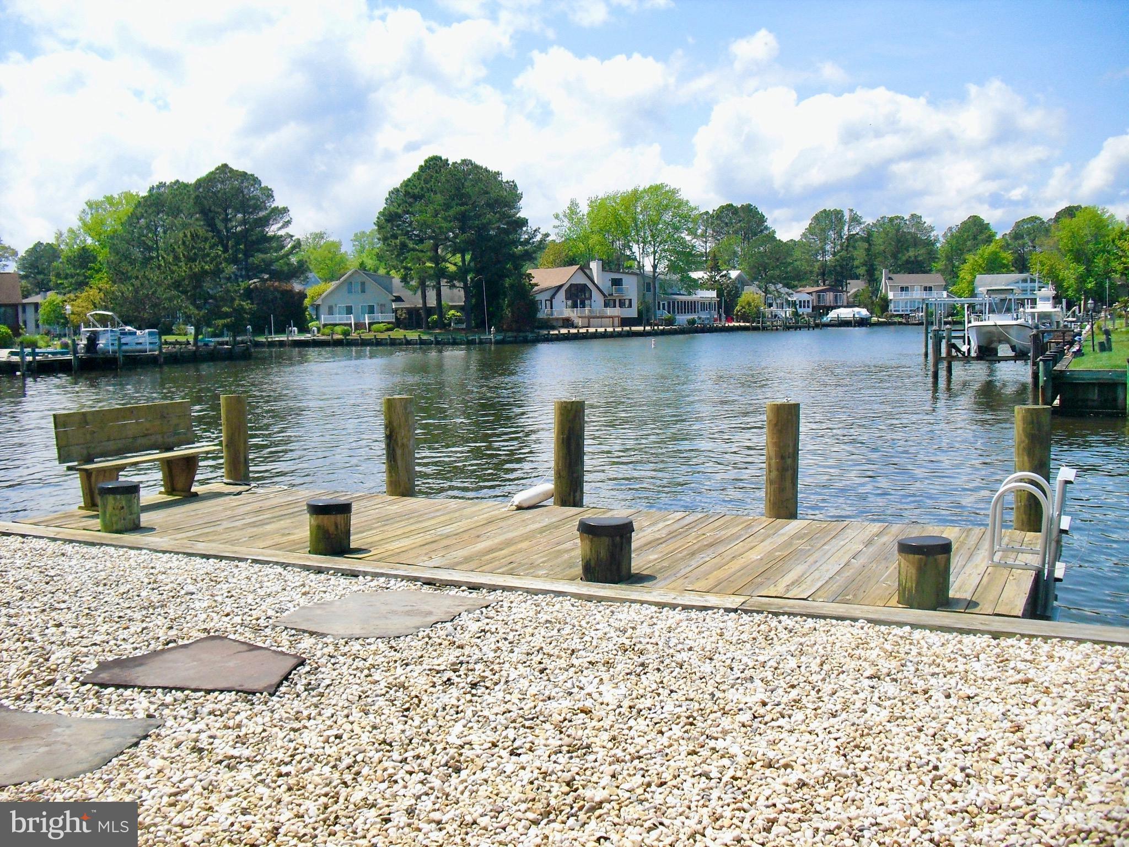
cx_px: 564
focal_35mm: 36
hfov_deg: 51.4
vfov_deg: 39.7
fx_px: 1174
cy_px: 424
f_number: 7.8
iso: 200
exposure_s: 1/400
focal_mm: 6.3
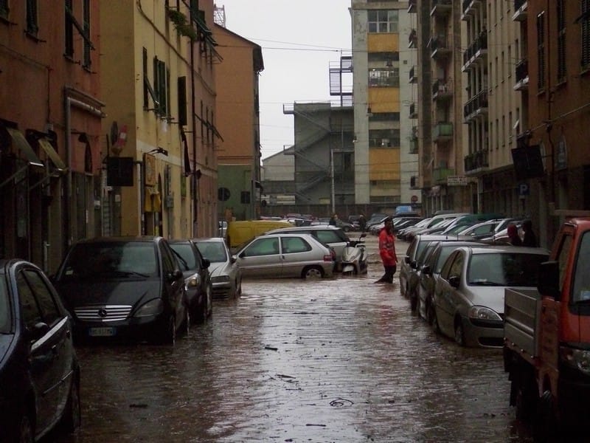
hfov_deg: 20.7
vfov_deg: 15.6
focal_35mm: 95
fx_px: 1619
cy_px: 222
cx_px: 295
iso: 200
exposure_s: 1/60
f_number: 5.2
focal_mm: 18.6
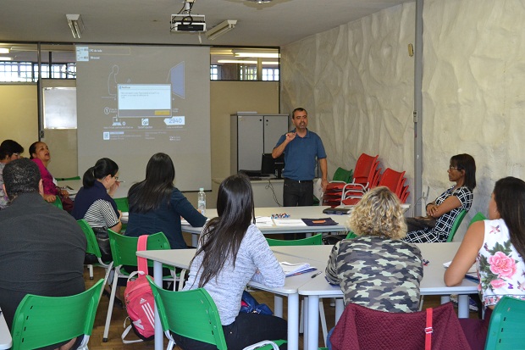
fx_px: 744
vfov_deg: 26.5
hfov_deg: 38.9
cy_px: 175
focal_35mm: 51
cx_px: 262
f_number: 5
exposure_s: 1/60
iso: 1600
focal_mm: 34
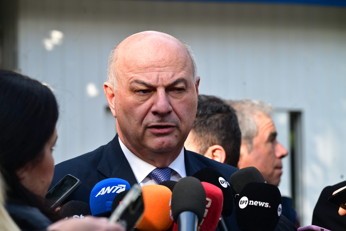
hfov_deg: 10.3
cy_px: 116
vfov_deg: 6.9
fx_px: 1922
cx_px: 173
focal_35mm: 200
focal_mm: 200
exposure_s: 1/400
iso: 800
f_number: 7.1
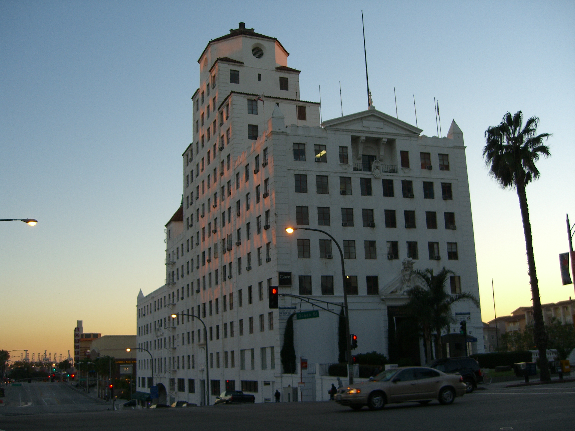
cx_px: 288
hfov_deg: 49.0
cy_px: 216
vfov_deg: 37.7
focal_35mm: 38
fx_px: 631
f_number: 2.8
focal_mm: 7.9
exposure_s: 1/160
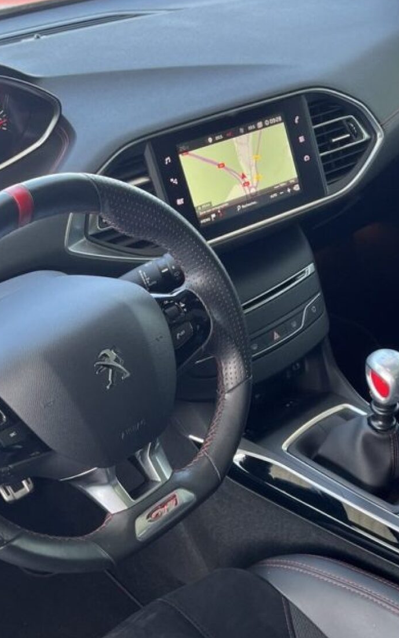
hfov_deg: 25.8
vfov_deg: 39.1
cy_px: 488
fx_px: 870
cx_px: 224
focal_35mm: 50
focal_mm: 5.1
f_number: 1.6
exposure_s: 1/122
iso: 50
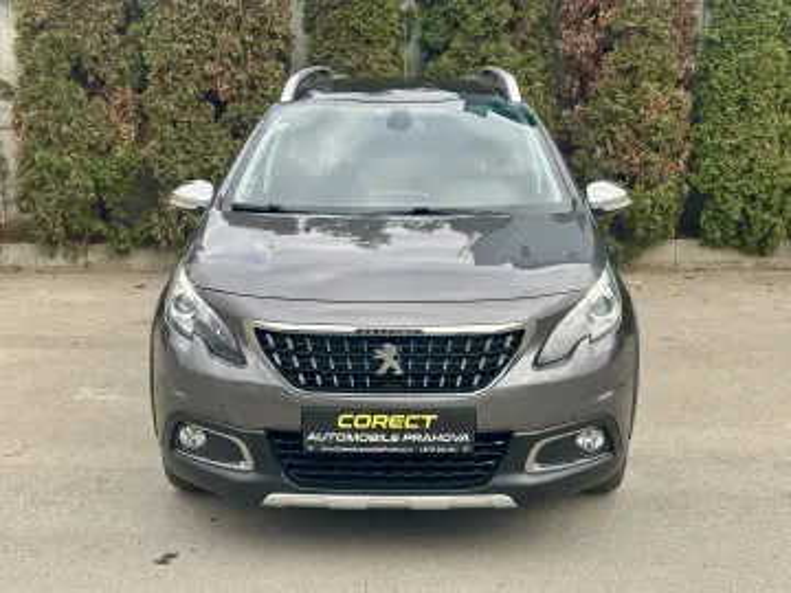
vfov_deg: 30.3
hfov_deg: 39.7
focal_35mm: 48
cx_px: 396
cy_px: 296
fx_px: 1097
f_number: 1.78
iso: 64
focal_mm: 6.86
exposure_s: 1/532
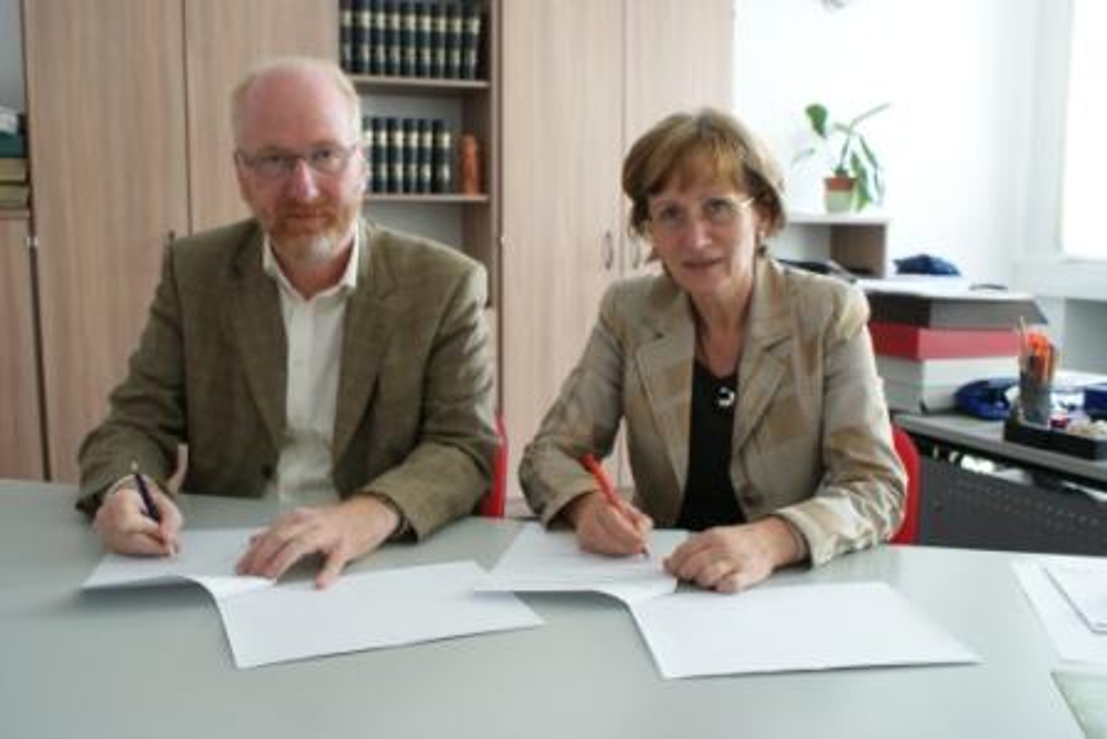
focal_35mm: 33
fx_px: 1015
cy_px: 370
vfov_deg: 40.0
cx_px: 554
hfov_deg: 57.2
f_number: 5.6
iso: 400
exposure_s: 1/50
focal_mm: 22
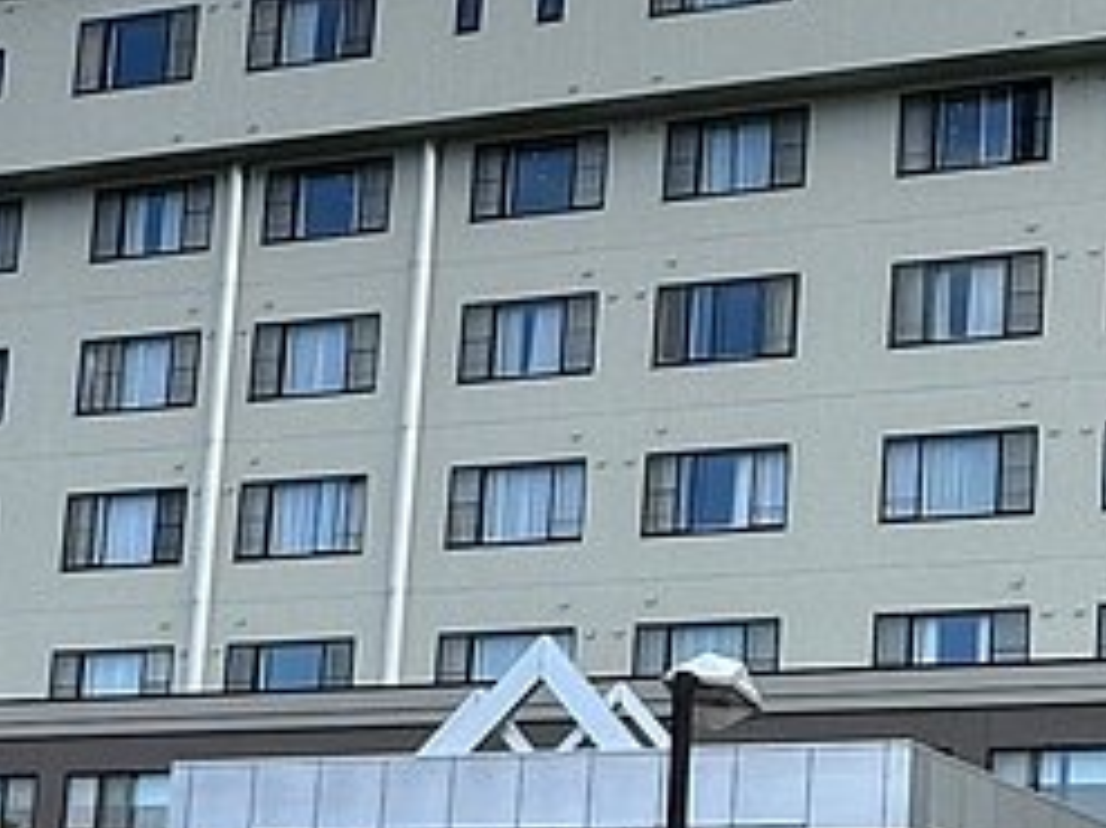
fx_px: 2778
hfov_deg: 21.6
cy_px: 819
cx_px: 1142
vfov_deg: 16.6
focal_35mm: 87
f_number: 2.2
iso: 40
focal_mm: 2.22
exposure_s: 1/694
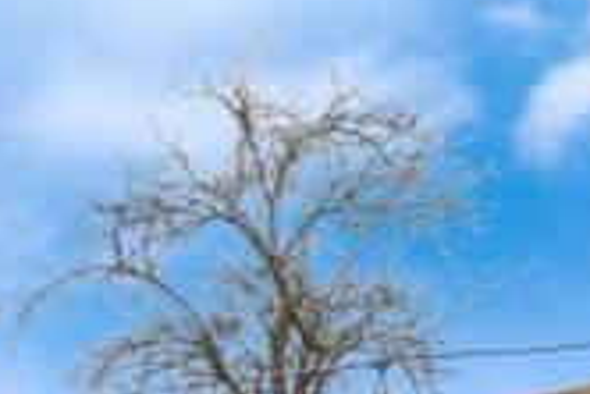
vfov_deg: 16.4
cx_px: -126
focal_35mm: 67
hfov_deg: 26.5
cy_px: 747
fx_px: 1099
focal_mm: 17
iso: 800
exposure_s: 1/500
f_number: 8
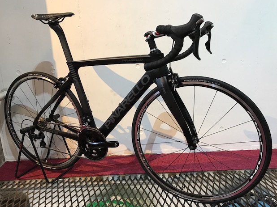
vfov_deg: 48.2
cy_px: 103
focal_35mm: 29
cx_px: 136
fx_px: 232
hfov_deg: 61.7
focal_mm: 3.99
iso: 40
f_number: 1.8
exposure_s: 1/17
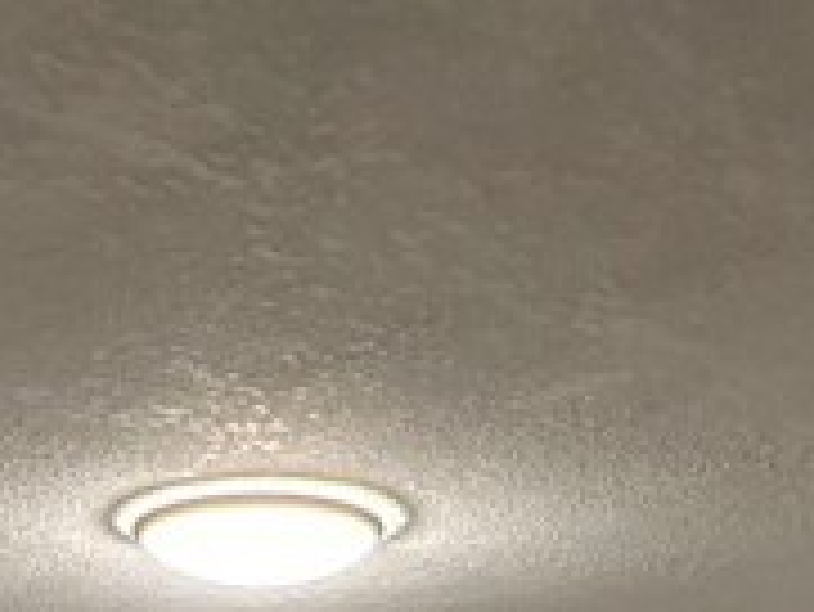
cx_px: 279
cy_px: 1368
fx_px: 1859
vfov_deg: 14.2
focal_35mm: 79
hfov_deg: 24.6
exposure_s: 1/60
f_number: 2.2
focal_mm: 2.22
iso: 250
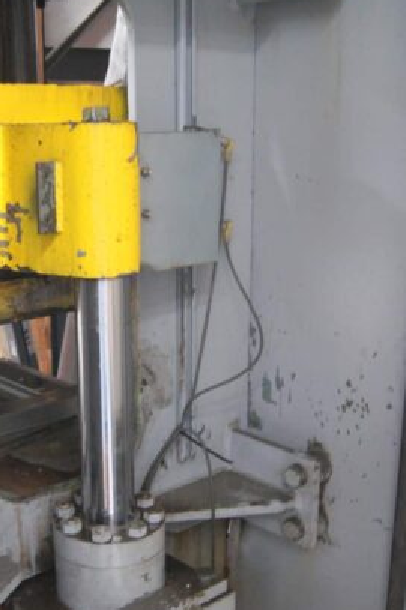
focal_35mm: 45
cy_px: 368
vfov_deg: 43.4
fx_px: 762
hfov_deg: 29.7
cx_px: 143
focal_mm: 18
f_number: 3.5
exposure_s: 1/20
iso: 1600
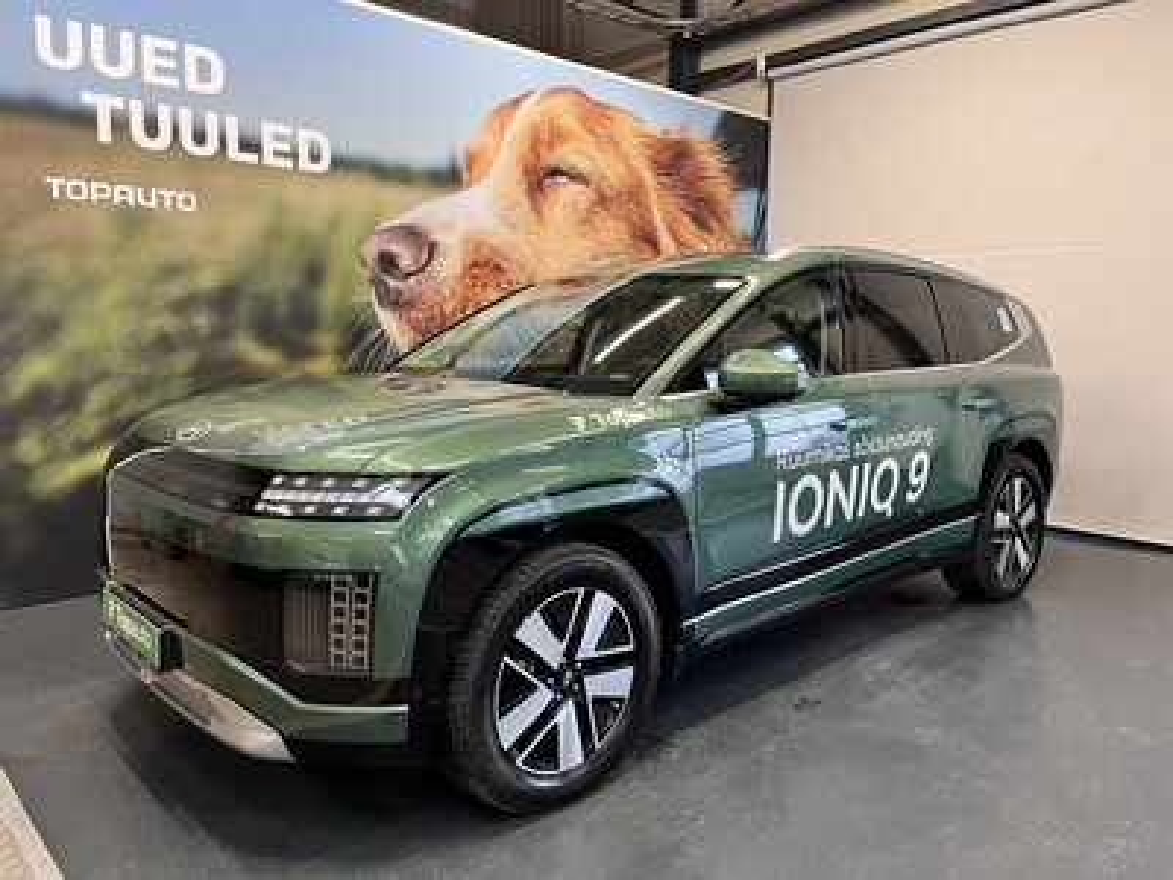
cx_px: 586
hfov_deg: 67.3
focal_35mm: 26
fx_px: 881
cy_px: 440
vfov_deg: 53.1
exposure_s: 1/81
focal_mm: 5.1
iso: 125
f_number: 1.6
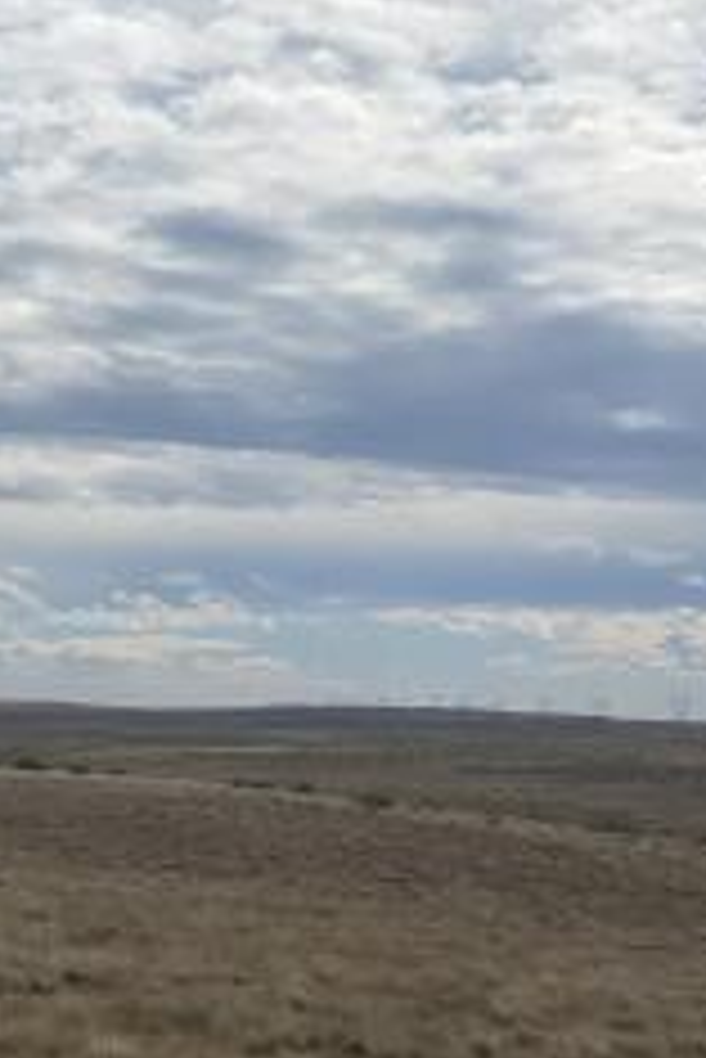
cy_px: 666
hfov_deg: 14.5
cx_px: -90
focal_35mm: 92
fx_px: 2702
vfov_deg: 22.1
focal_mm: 6
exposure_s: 1/5319
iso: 25
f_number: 2
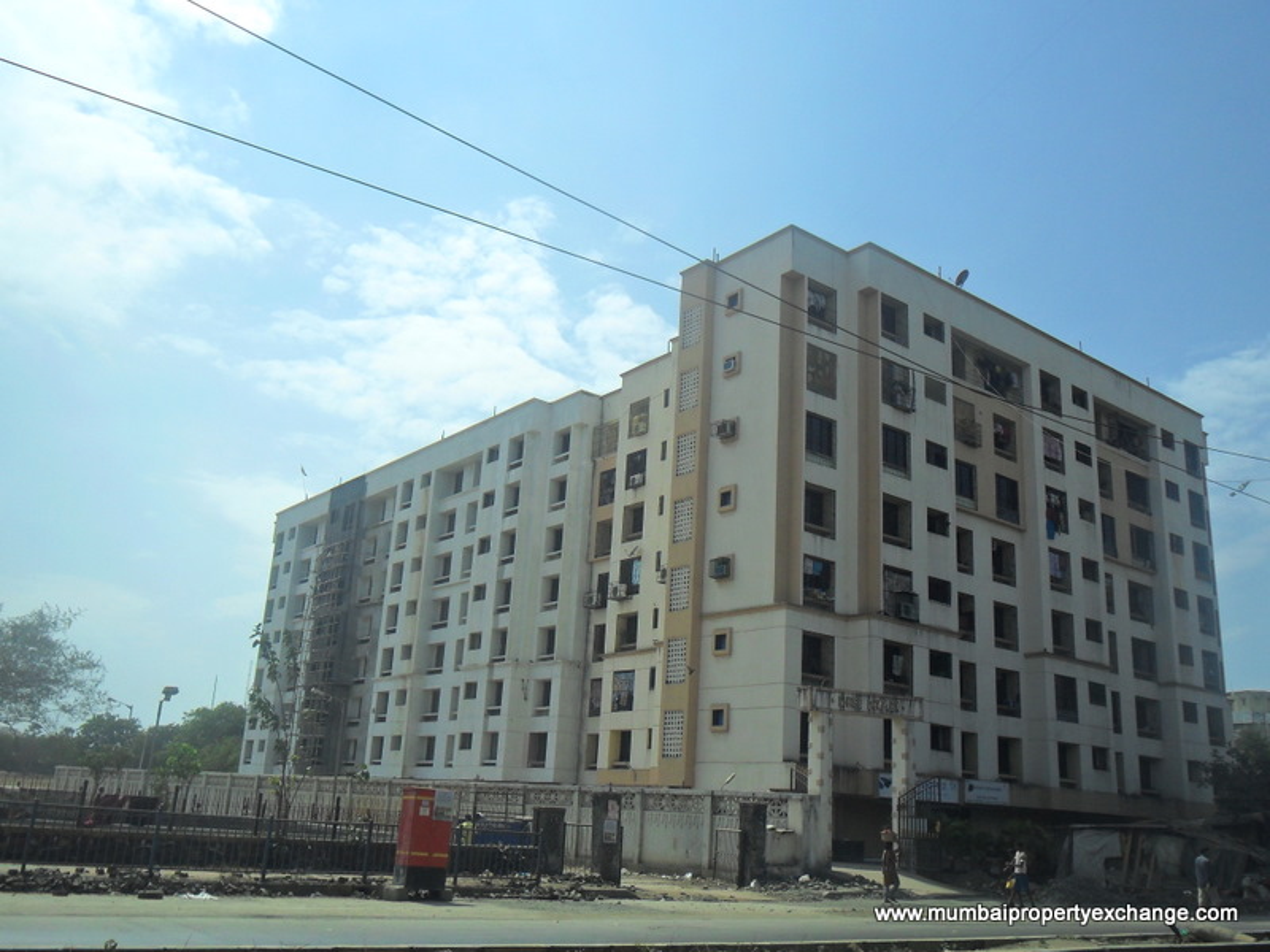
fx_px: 1174
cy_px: 476
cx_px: 635
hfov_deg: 56.8
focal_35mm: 32
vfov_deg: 44.2
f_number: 9.4
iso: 100
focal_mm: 5.7
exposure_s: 1/250
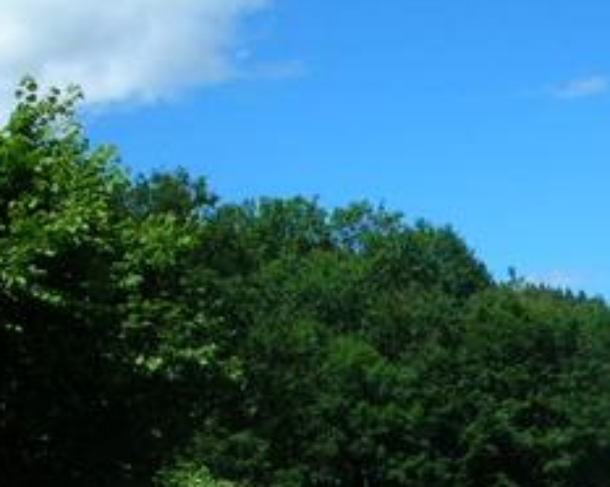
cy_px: 584
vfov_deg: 15.7
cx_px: 717
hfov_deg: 19.3
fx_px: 1696
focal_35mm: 94
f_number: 5.6
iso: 50
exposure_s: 1/277
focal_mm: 5.8
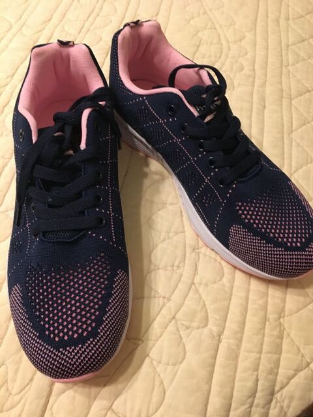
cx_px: 156
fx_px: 350
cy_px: 208
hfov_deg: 48.2
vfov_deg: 61.7
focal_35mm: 29
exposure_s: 1/17
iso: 200
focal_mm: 4.15
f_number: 2.2
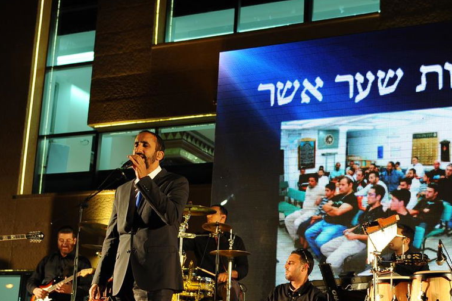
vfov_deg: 22.8
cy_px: 207
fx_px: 740
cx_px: 280
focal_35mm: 59
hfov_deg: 33.8
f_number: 2.8
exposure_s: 1/160
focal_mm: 32
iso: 640
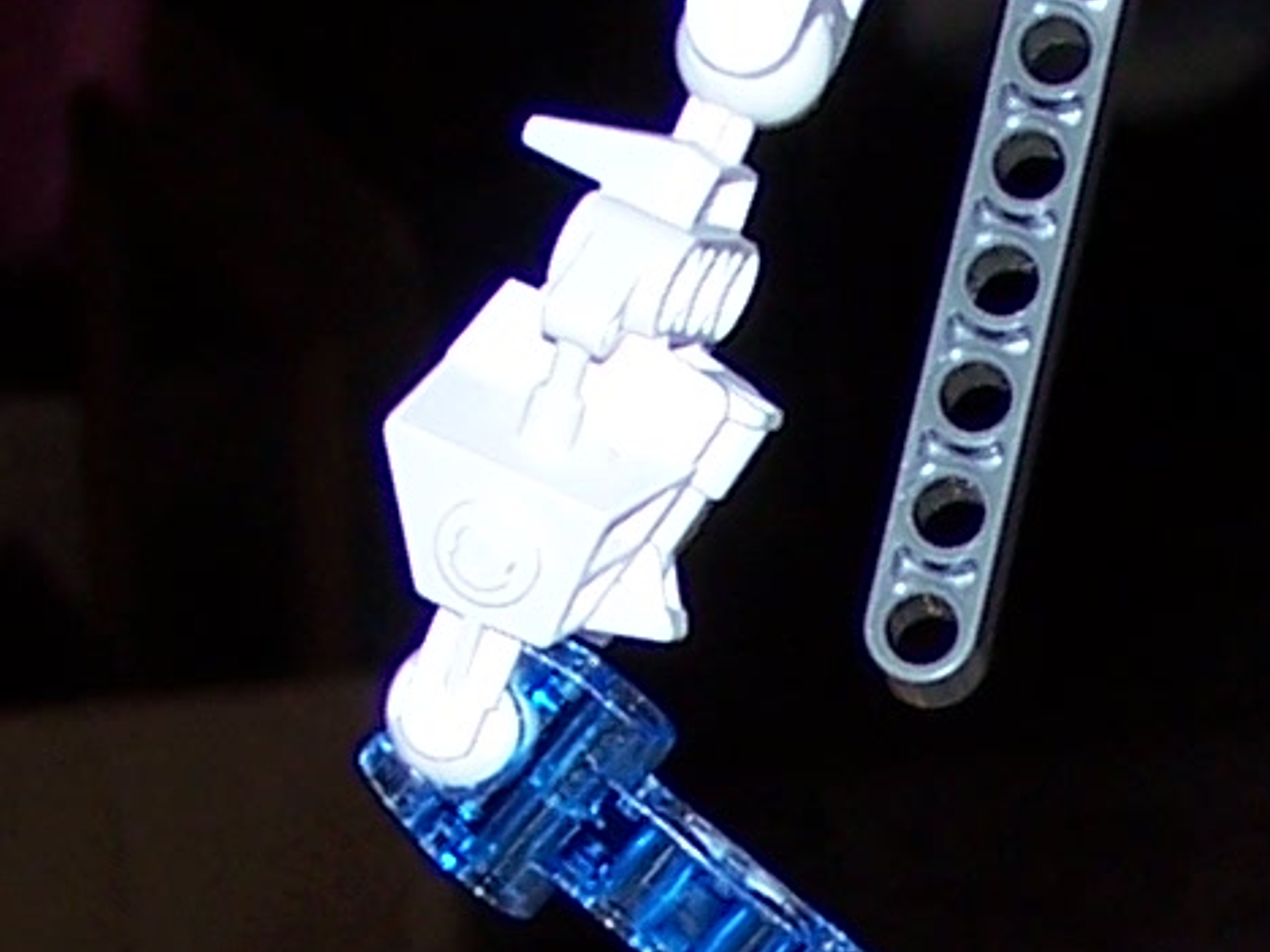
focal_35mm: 281
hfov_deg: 7.0
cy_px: 1454
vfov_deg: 5.2
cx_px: 1628
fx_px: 10309
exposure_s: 1/60
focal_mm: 8.5
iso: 80
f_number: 3
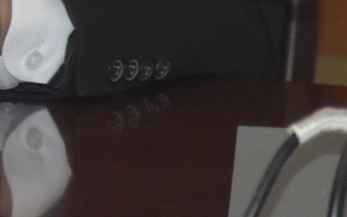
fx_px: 9419
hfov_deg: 2.1
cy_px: -447
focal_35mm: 996
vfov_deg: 1.3
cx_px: -353
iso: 1600
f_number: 5.6
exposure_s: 1/125
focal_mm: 105
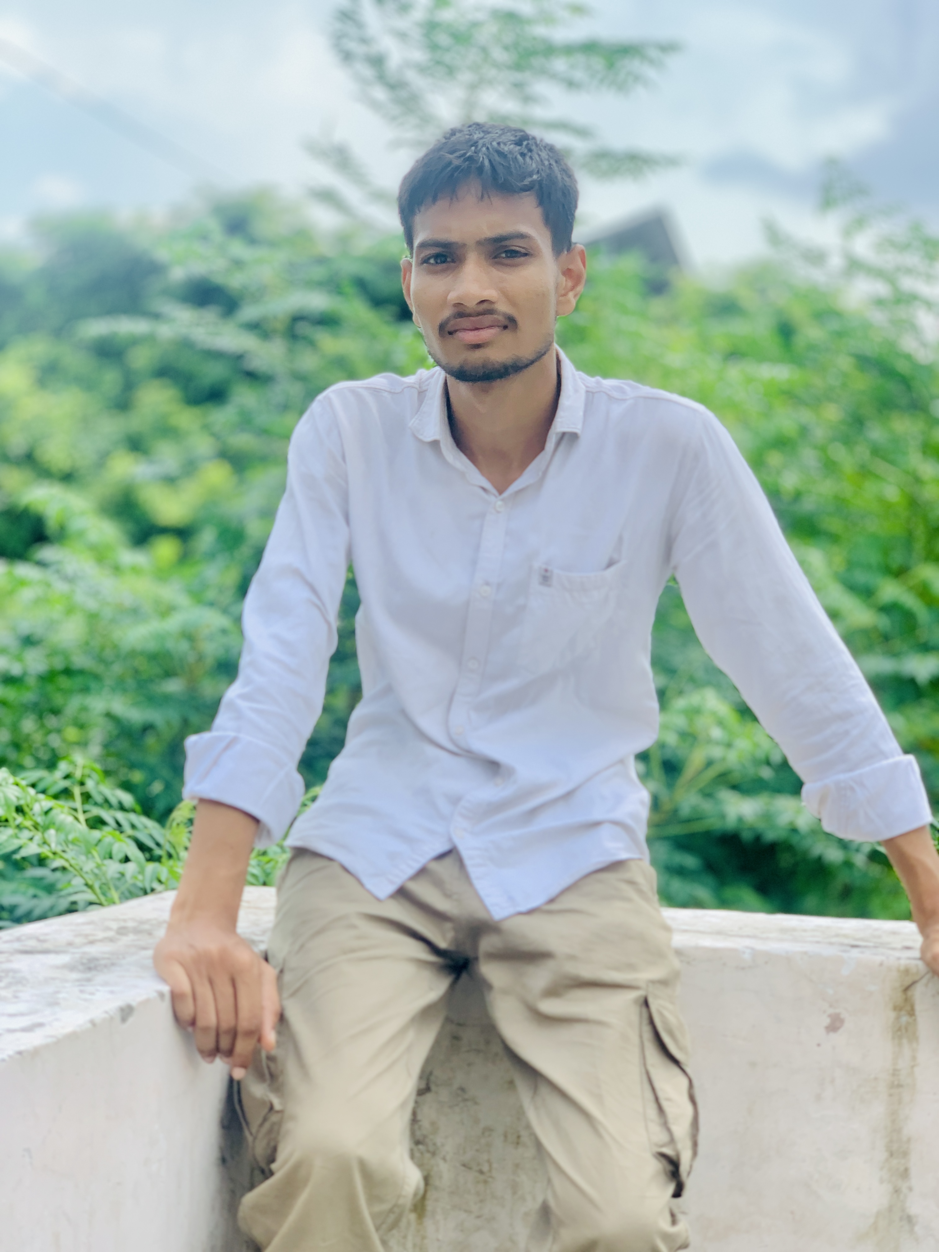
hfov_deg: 28.0
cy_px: 626
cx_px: 470
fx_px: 1881
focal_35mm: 52
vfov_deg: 36.8
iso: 16
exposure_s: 1/363
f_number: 2.4
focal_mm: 6
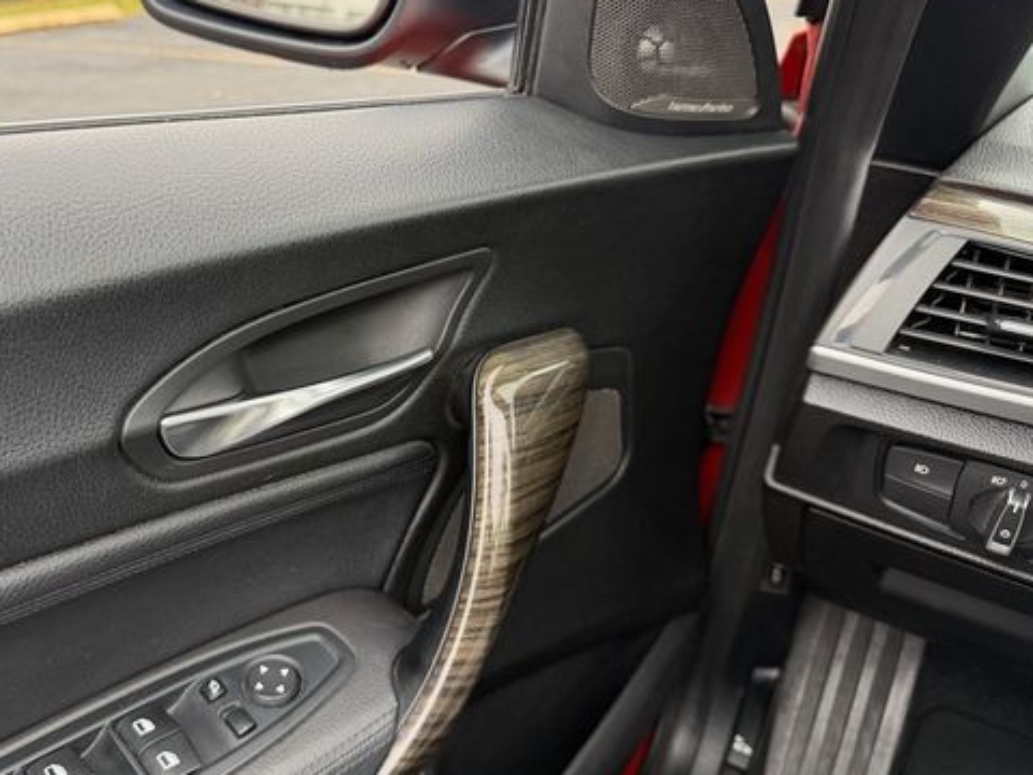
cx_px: 355
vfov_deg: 44.1
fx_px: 955
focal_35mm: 32
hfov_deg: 55.8
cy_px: 353
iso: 160
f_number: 1.78
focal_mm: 6.76
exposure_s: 1/121
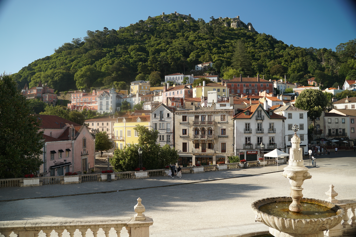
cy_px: 118
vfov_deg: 47.9
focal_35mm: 27
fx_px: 267
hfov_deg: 67.4
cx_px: 178
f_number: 4
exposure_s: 1/250
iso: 100
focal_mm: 18
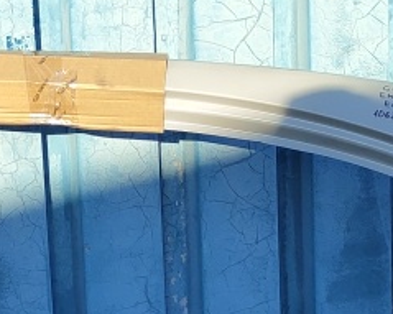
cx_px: 97
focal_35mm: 141
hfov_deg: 13.6
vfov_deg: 10.8
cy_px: 344
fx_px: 1639
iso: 100
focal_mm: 5.59
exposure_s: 1/1173
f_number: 1.88
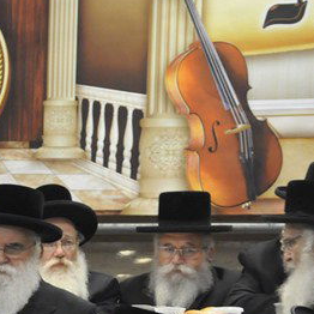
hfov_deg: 4.0
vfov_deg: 4.0
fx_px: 4485
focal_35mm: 437
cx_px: -203
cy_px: 343
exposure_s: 1/40
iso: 1600
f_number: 5.6
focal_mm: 100
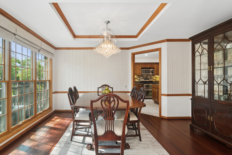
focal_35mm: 18
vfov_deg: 67.4
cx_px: 116
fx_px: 116
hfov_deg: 90.0
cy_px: 78
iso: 200
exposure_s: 1/15
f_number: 8
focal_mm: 12
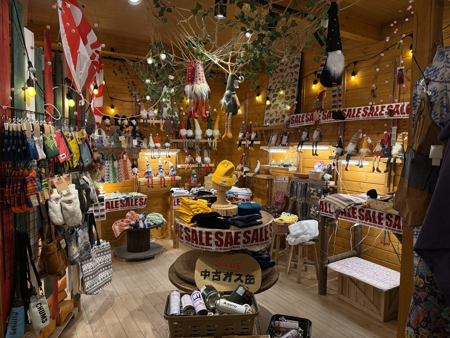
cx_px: 225
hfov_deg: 71.6
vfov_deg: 56.8
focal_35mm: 24
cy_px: 169
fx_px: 312
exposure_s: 1/100
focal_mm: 6.76
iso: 320
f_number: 1.78
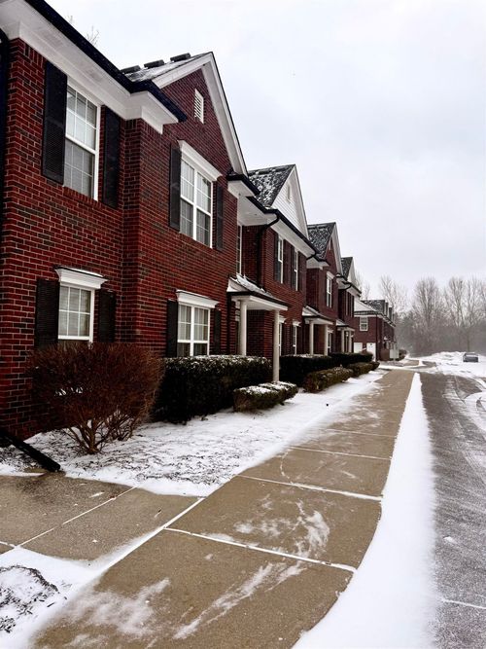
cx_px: 243
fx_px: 449
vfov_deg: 71.6
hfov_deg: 56.8
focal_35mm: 24
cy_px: 324
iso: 80
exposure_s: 1/2611
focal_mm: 6.76
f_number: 1.78
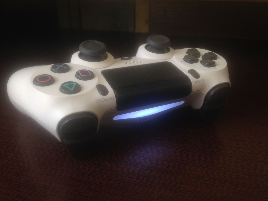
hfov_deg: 55.4
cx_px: 134
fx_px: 255
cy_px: 100
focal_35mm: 33
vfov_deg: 42.9
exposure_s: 1/30
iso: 50
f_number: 2.4
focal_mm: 4.12
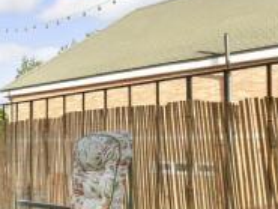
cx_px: -63
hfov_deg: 36.9
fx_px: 297
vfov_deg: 38.1
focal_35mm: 37
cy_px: 147
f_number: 8
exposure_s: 1/50
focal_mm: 10
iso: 160
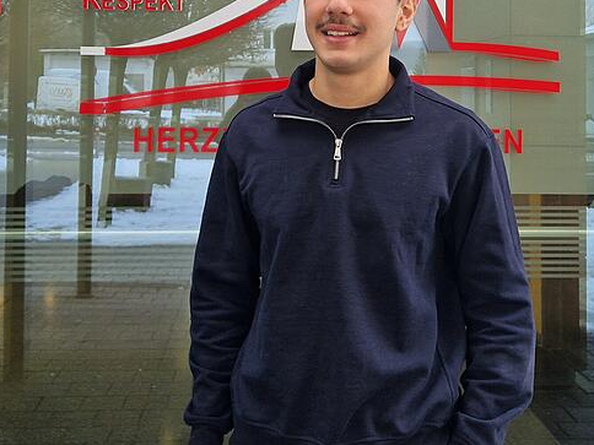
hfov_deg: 48.9
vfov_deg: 37.5
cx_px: 328
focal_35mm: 38
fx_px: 652
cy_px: 168
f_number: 1.8
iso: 64
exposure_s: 1/182
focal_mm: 5.4
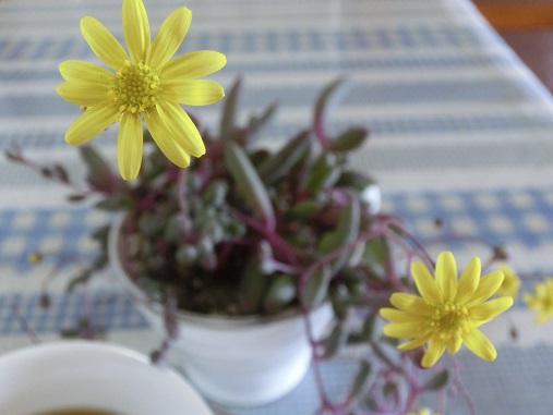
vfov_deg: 38.7
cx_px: 276
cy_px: 208
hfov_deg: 50.1
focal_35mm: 37
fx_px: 592
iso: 800
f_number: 4.1
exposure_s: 1/80
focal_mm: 6.5
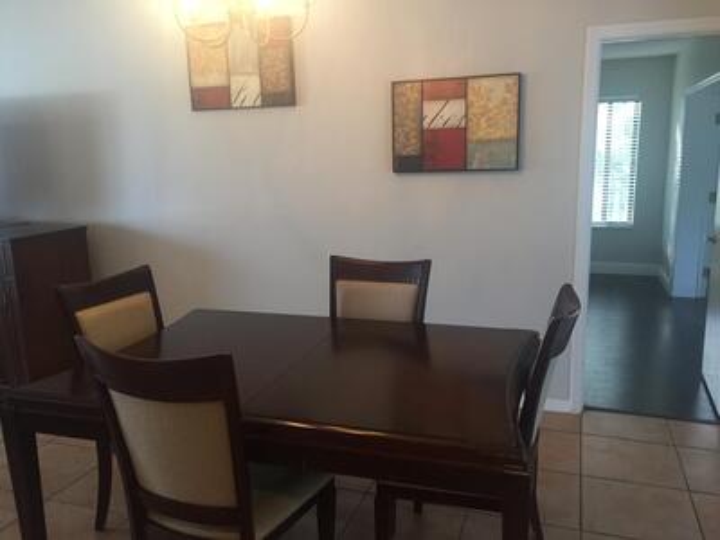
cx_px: 360
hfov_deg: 61.7
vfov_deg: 48.2
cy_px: 270
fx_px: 603
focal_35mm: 29
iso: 160
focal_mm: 4.15
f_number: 2.2
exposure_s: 1/30
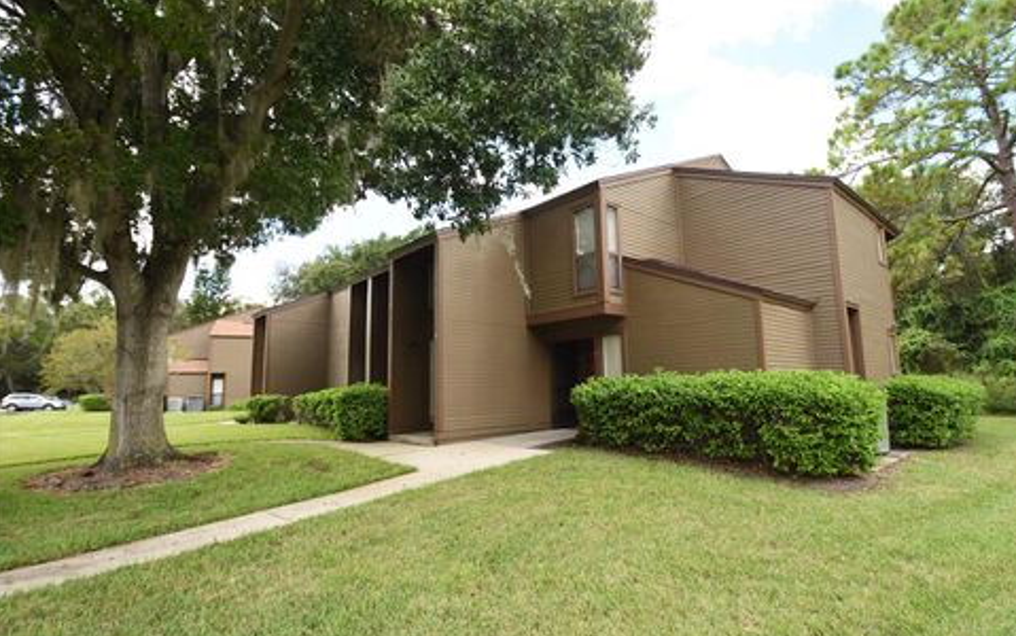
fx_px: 486
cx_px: 526
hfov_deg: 92.5
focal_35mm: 18
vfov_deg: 66.5
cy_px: 317
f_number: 5
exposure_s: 1/100
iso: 100
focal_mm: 11
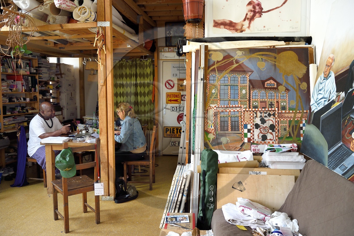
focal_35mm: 30
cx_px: 177
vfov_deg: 43.5
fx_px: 295
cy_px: 118
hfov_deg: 62.0
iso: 800
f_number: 7.1
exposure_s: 1/80
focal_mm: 30
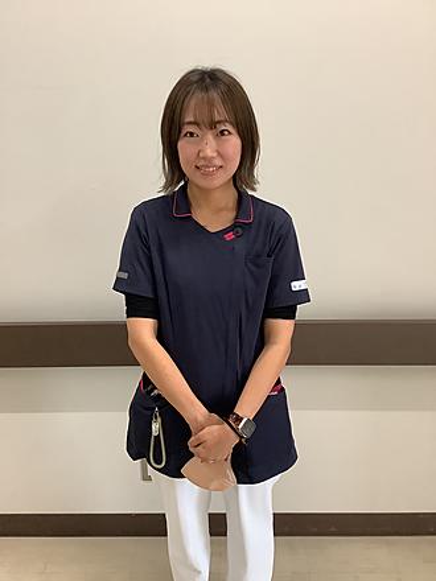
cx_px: 218
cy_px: 290
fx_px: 521
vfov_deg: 58.4
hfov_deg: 45.4
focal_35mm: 31
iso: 250
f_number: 2.4
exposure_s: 1/50
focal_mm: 3.3
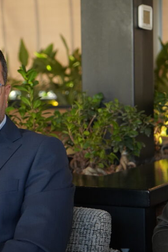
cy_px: 127
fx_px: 741
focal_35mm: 106
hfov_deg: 12.7
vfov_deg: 19.3
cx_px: -14
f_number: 5.6
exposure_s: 1/160
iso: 3200
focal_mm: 70
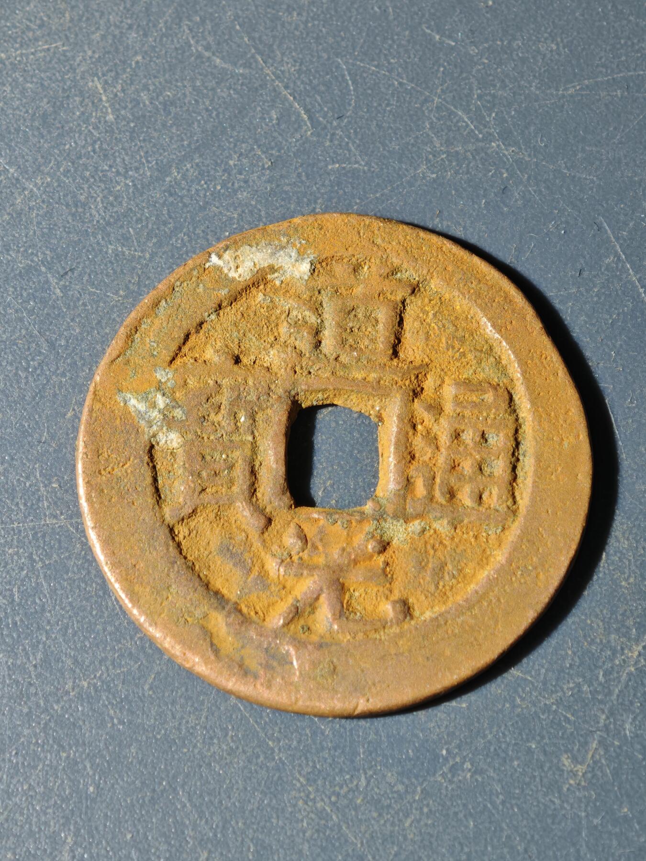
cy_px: 430
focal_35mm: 104
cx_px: 323
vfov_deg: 18.9
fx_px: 2588
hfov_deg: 14.2
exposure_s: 1/100
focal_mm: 9
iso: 200
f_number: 2
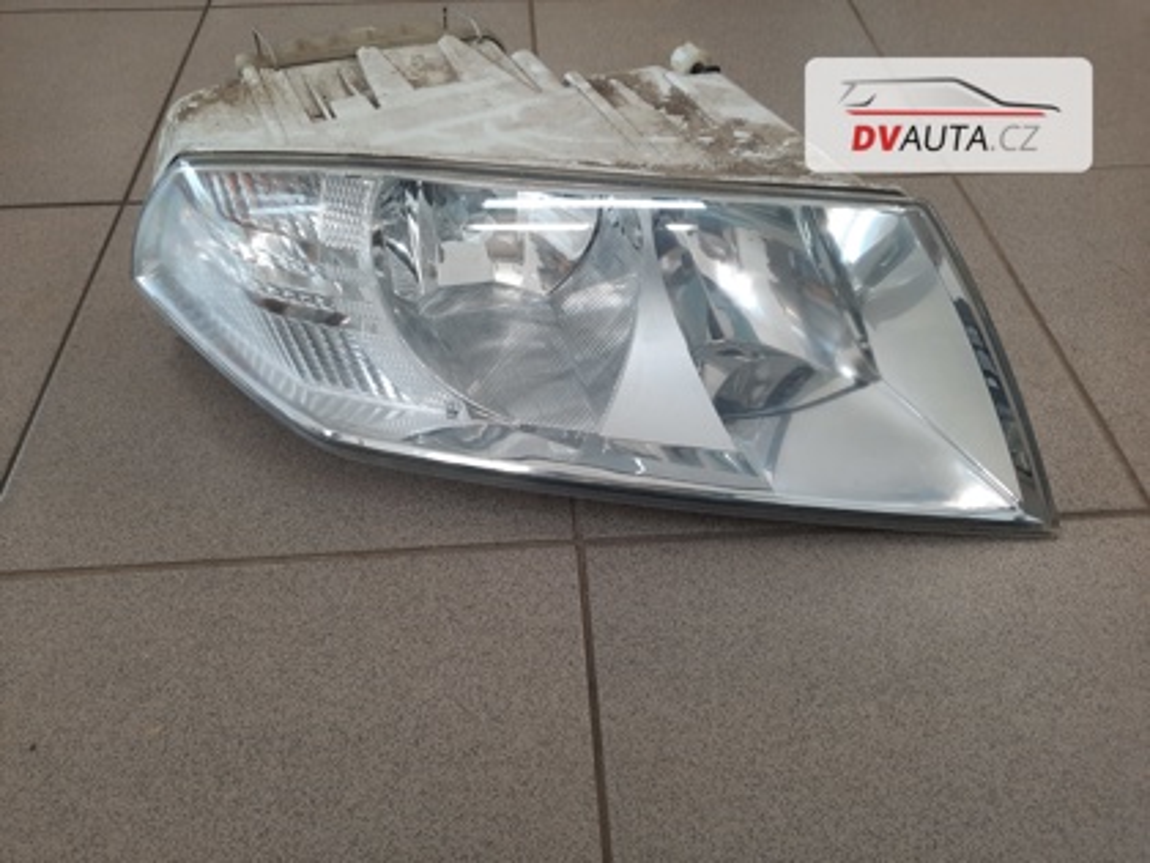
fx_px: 831
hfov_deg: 69.4
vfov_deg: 54.9
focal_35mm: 25
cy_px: 432
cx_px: 575
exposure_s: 1/50
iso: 100
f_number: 2
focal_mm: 4.6
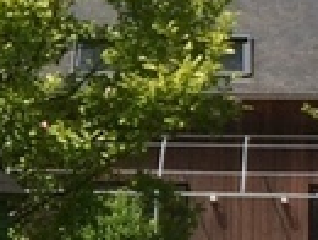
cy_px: 96
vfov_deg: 6.5
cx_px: -247
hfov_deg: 8.4
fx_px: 2098
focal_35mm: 228
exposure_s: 1/2283
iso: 32
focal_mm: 4.15
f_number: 2.2
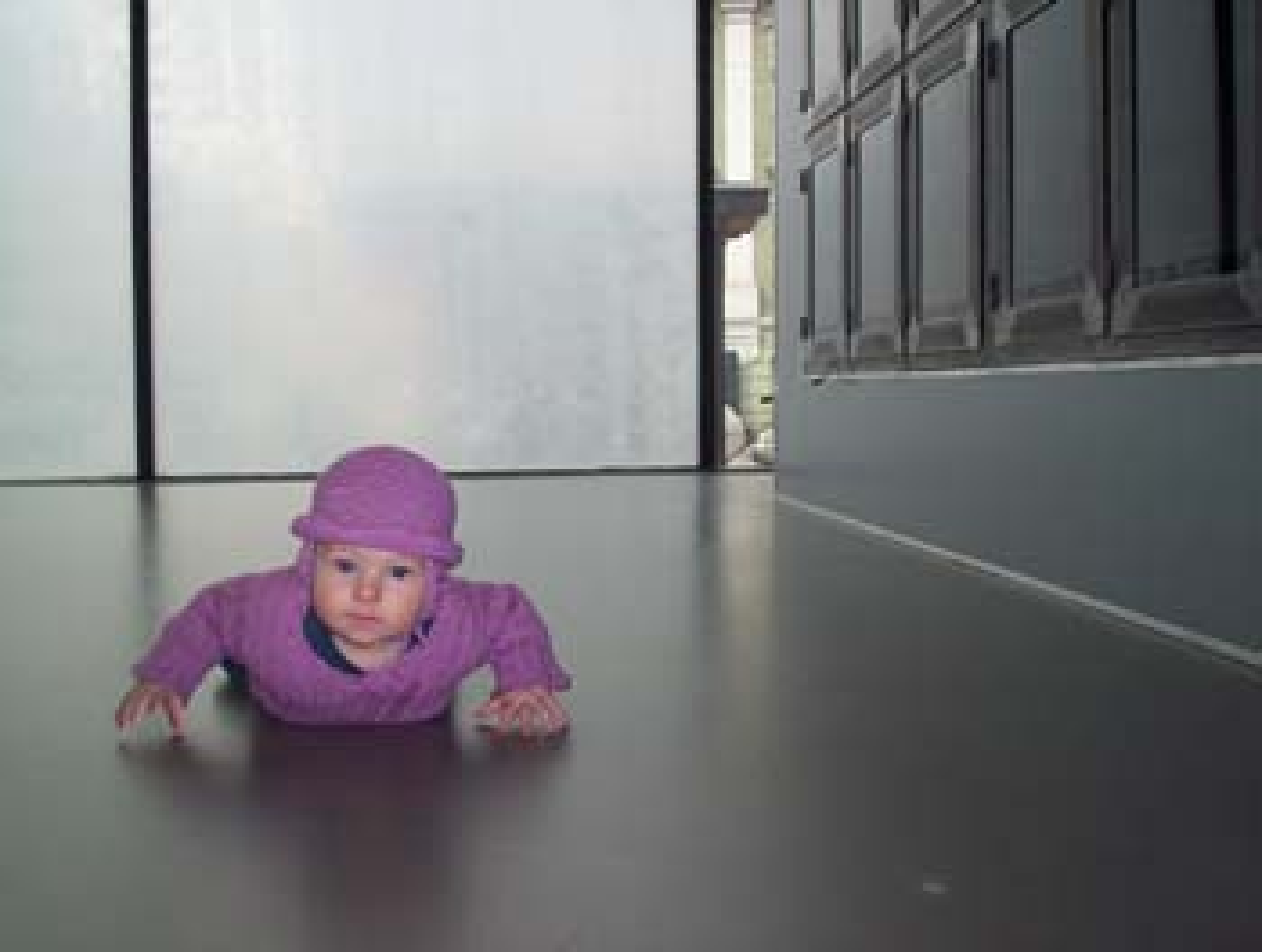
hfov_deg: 48.9
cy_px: 476
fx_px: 1388
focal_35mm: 38
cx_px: 631
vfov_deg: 37.8
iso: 100
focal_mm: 4.99
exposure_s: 1/184
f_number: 4.5
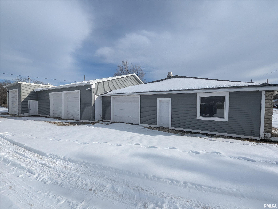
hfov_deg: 106.1
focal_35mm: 13
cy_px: 104
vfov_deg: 90.1
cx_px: 139
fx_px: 105
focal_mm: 1.95
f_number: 2.2
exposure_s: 1/2710
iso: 52
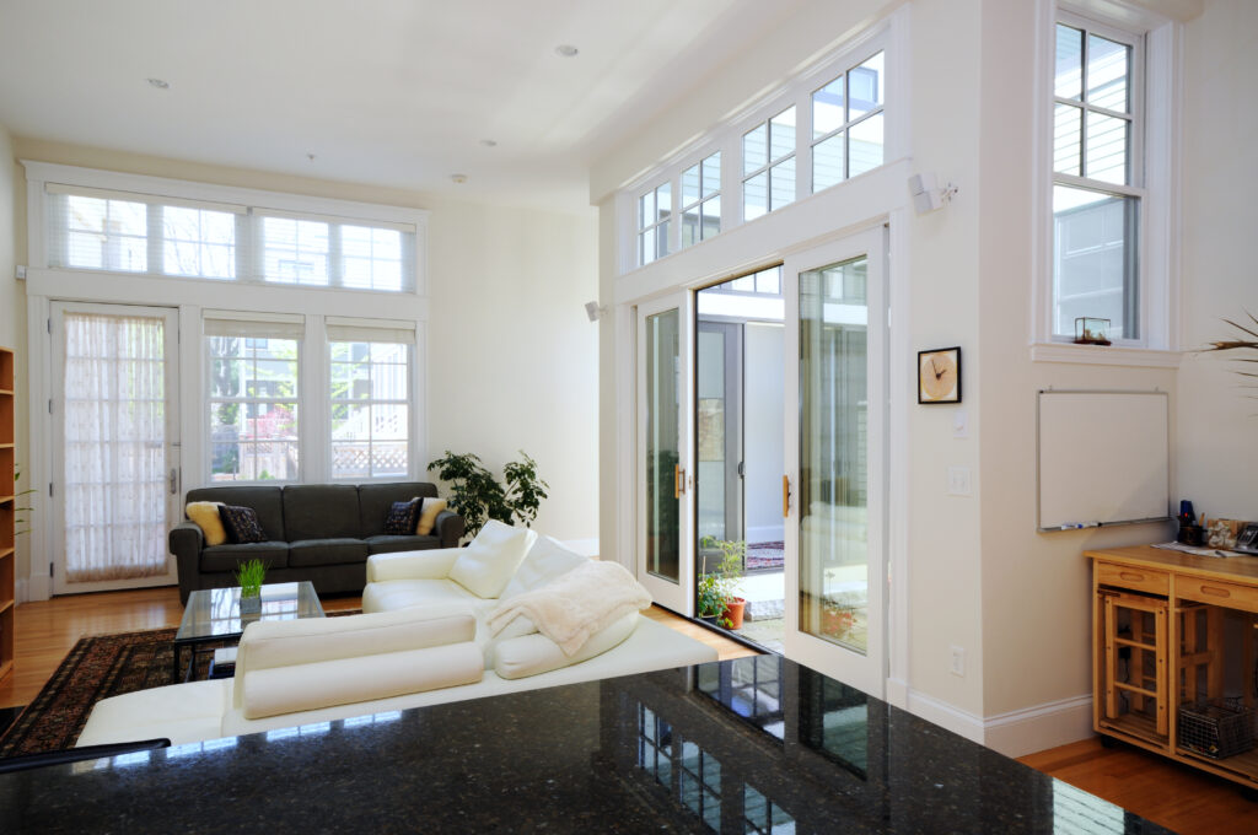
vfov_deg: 59.4
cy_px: 418
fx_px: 733
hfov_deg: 81.3
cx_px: 629
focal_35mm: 21
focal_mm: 14
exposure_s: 1/8
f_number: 11
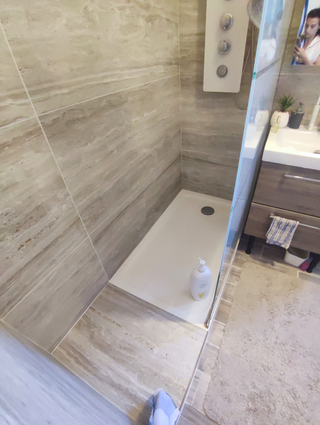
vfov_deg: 94.5
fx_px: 197
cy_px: 212
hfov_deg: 78.2
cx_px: 160
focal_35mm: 16
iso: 768
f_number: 2.2
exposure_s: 1/20
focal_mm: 1.65
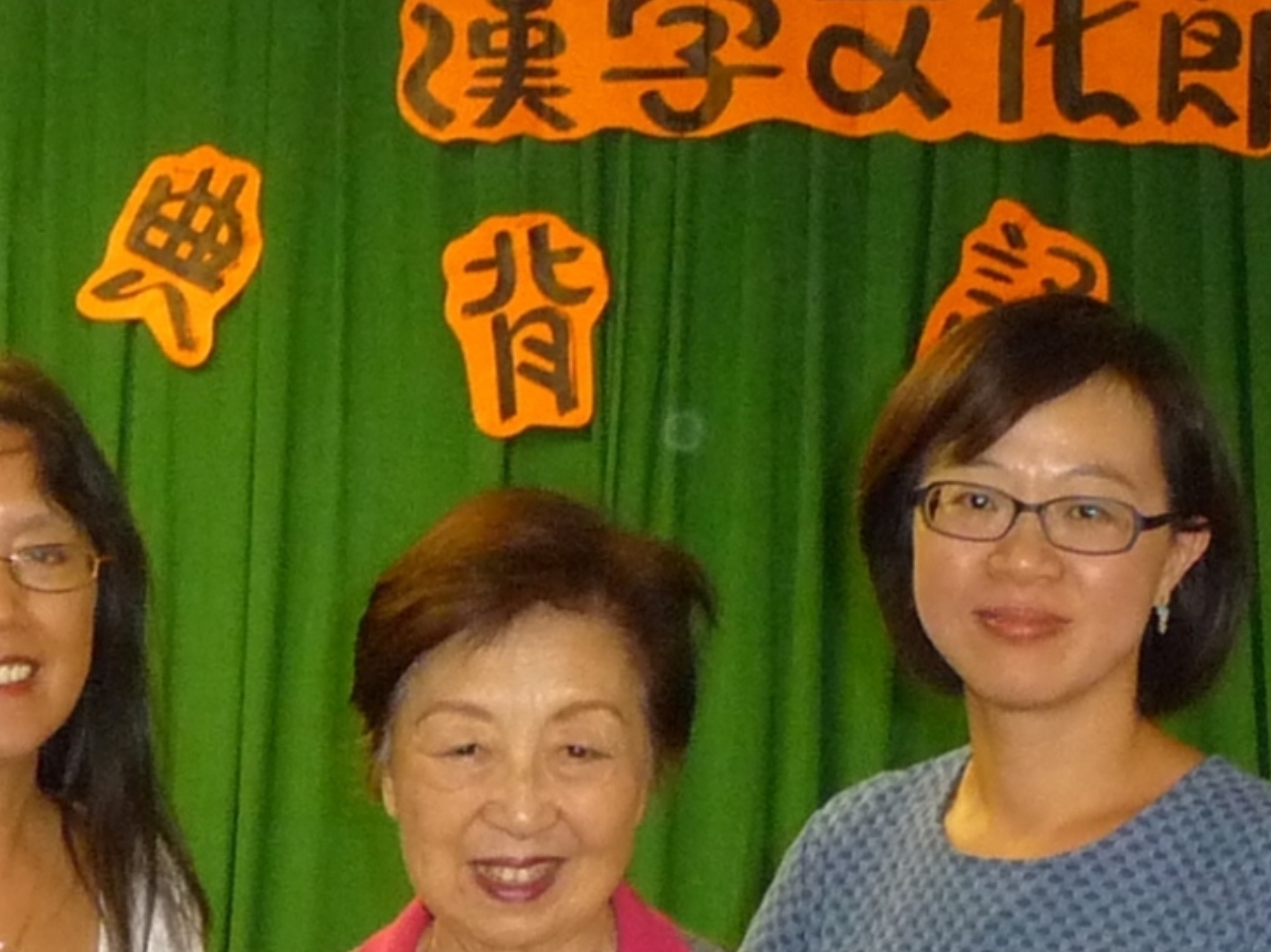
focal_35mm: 133
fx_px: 4883
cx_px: 476
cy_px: 810
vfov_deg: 11.1
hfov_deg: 14.8
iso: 400
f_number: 3.5
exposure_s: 1/30
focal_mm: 5.3
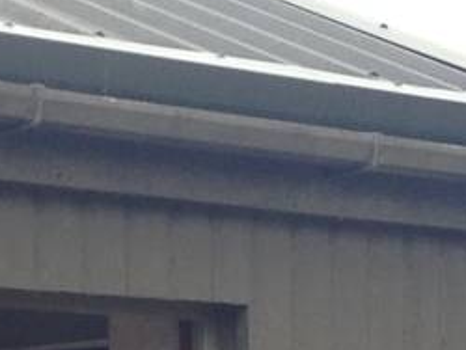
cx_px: -298
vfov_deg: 6.8
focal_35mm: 211
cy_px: 700
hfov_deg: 9.1
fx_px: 2843
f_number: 2.4
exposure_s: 1/547
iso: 50
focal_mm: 4.12
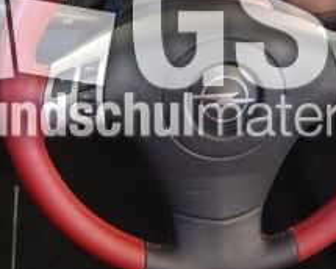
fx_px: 865
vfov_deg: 17.5
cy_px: 45
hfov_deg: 22.0
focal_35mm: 87
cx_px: 198
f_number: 4
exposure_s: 1/8
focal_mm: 26
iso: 1000
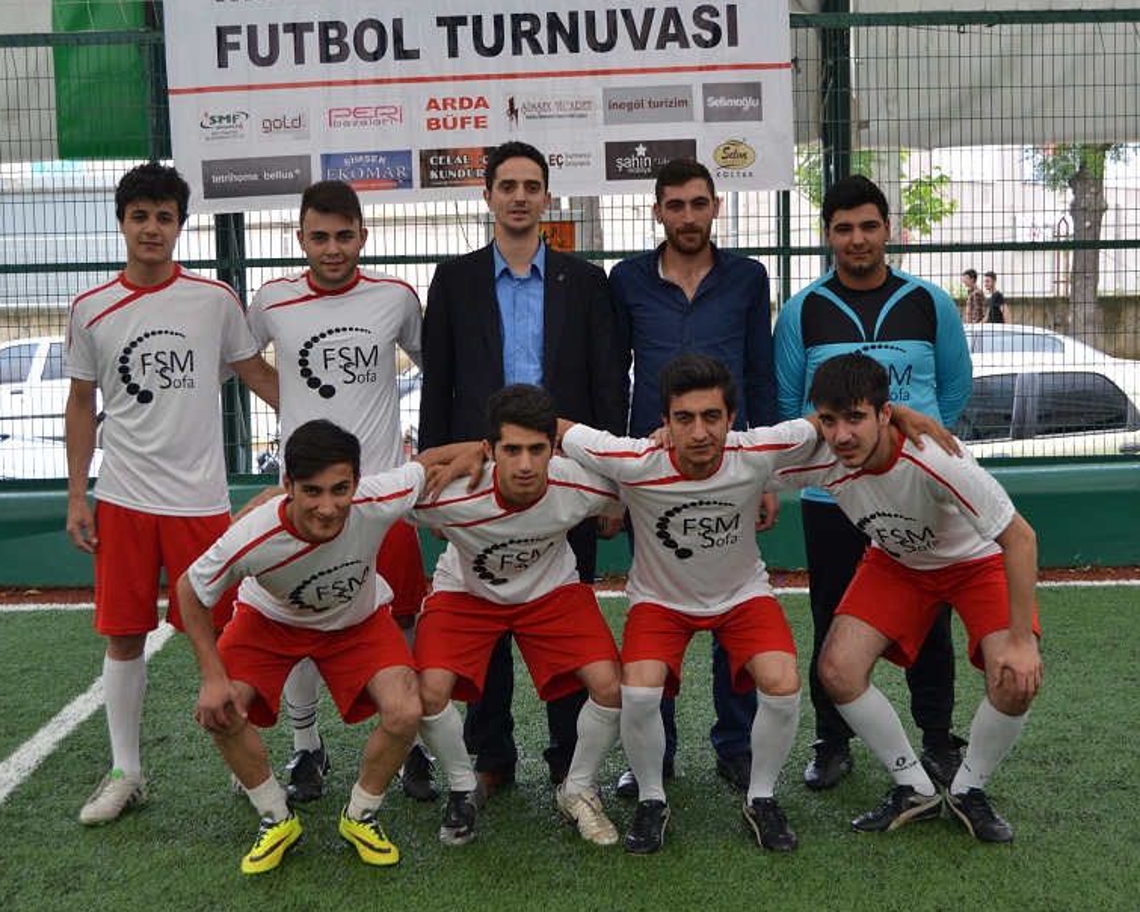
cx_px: 557
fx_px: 1856
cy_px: 451
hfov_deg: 34.1
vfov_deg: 27.6
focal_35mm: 55
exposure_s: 1/125
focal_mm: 32
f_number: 5.6
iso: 180
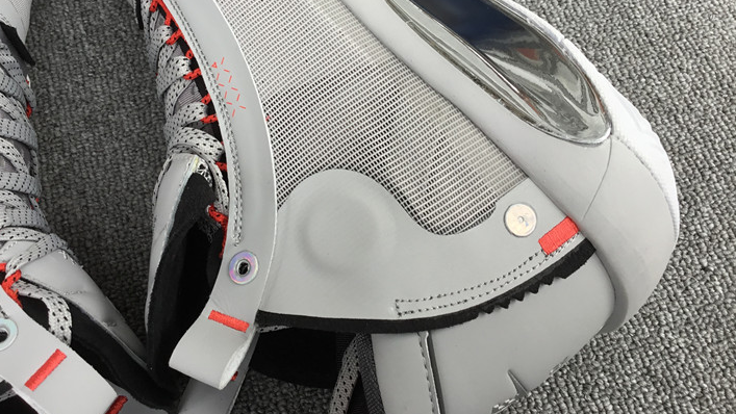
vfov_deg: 27.4
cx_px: 323
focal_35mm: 43
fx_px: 839
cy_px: 115
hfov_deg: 47.2
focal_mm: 3.3
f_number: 2.4
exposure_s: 1/119
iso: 25
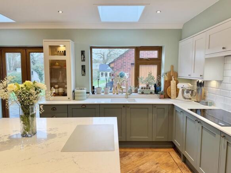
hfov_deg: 71.6
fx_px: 160
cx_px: 116
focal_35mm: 24
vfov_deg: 56.8
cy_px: 86
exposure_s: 1/100
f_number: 1.78
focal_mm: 6.76
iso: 125
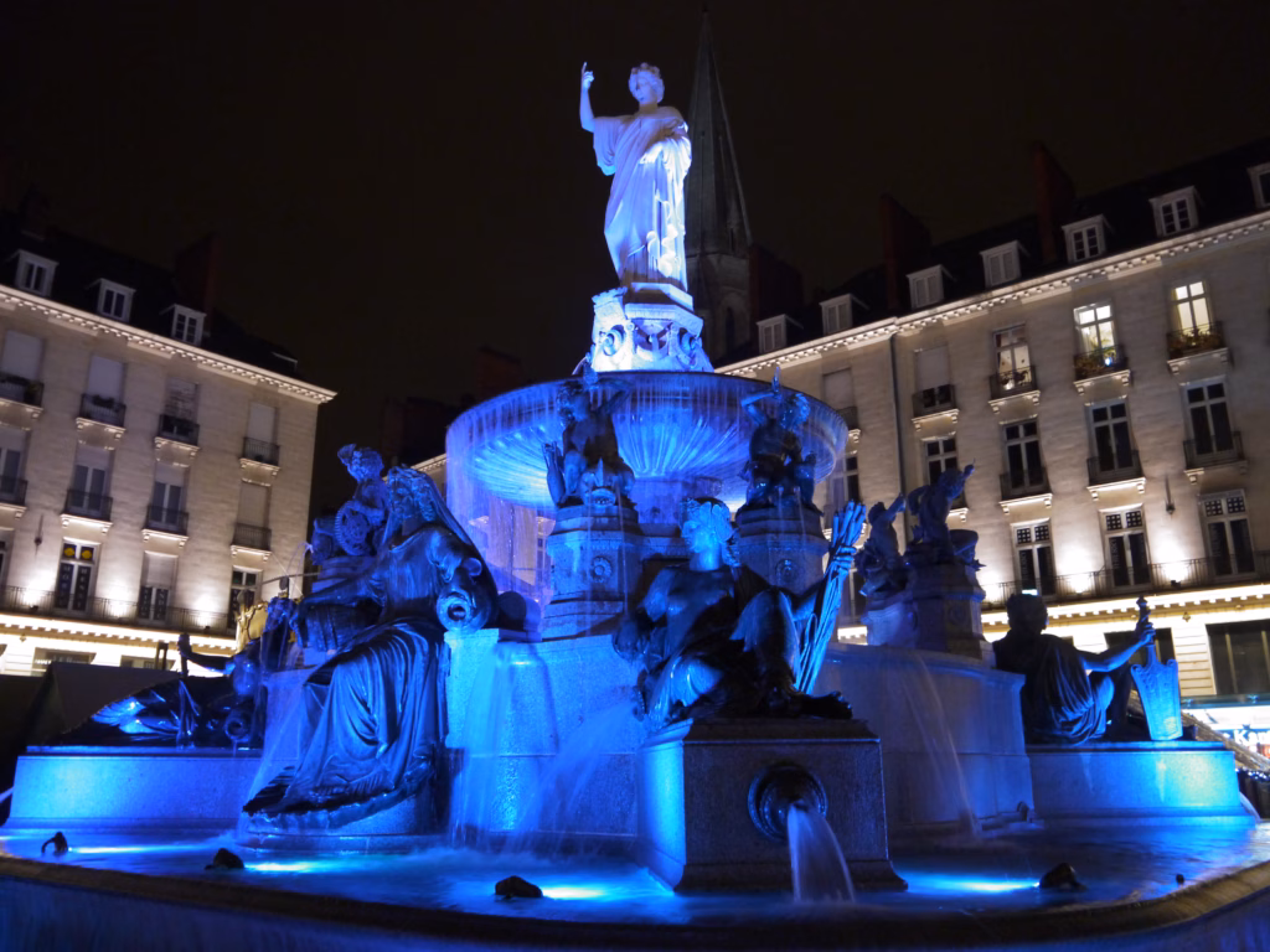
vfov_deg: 49.7
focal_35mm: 28
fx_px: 1027
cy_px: 476
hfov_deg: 63.4
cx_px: 635
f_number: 3.5
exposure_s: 1/8
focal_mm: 14
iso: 800
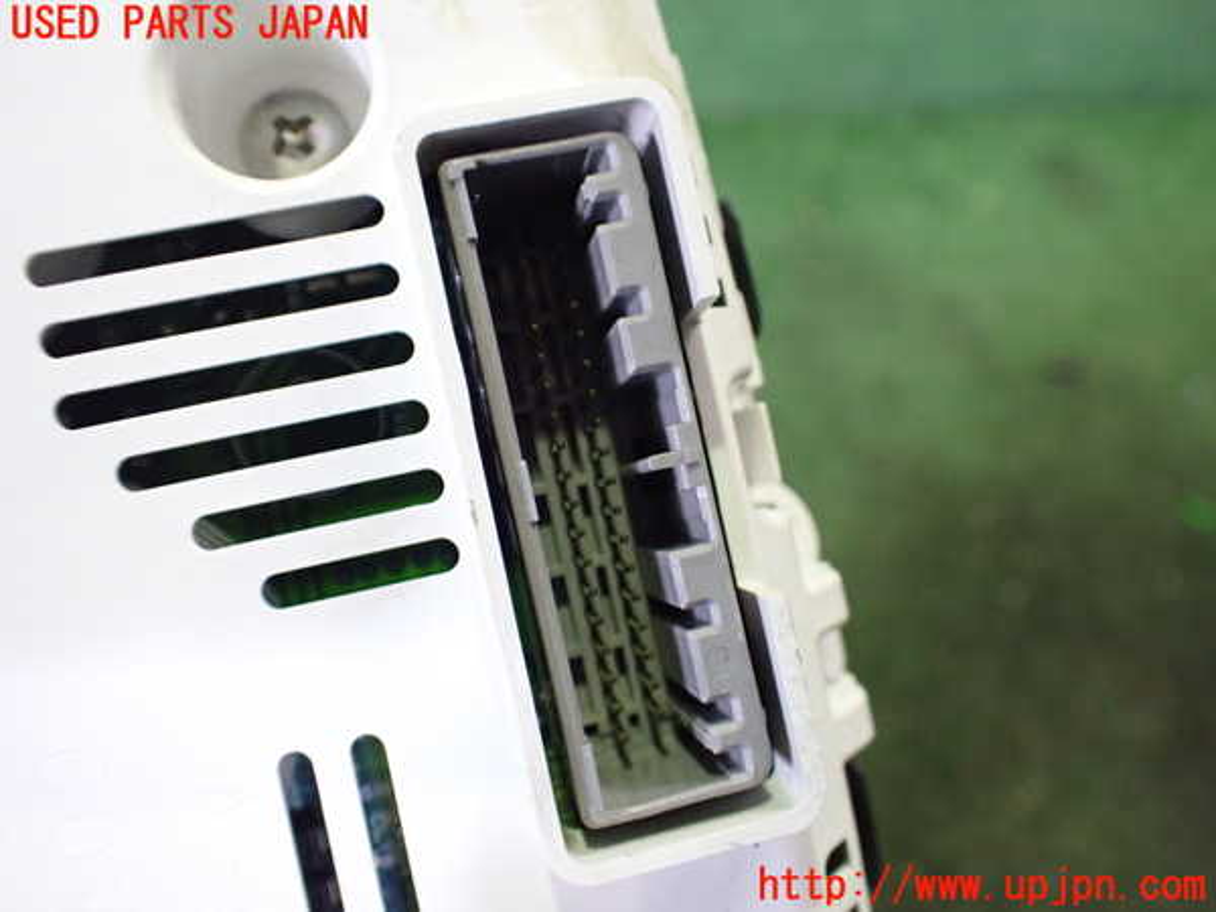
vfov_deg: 46.8
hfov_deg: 60.0
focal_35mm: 30
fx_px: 1054
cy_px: 456
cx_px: 608
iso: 800
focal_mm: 5.4
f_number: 2.3
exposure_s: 1/60
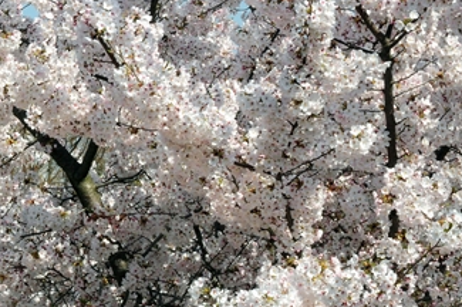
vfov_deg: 6.7
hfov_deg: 10.1
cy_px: 58
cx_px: 34
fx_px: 2605
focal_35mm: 203
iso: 400
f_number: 22
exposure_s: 1/125
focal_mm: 55
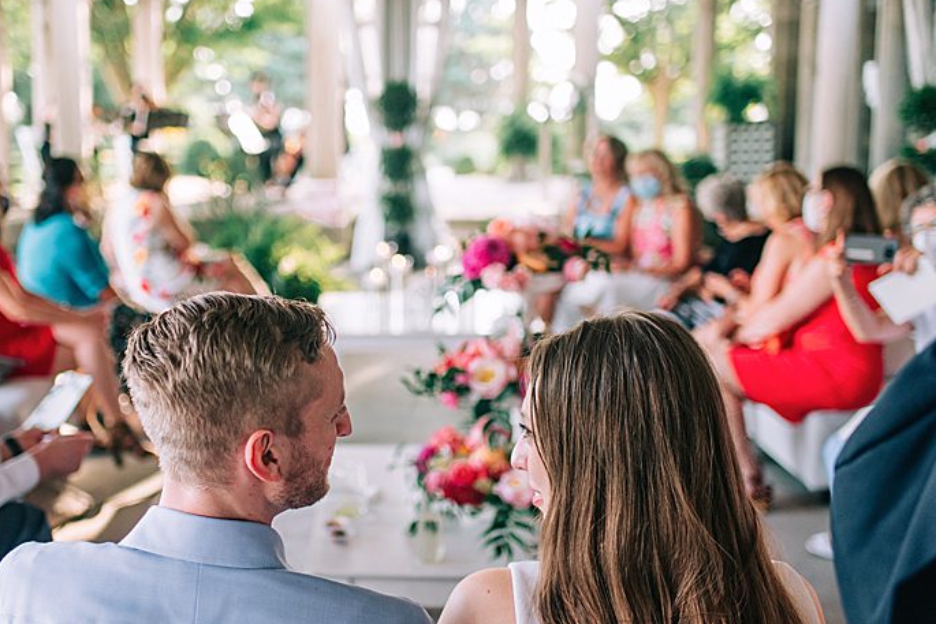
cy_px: 324
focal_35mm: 48
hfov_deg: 40.7
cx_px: 332
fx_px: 1248
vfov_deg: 28.1
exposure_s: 1/640
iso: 500
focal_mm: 35
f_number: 1.8
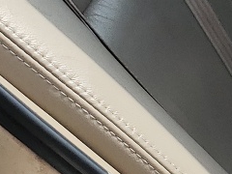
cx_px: 520
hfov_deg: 10.2
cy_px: 101
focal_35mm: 173
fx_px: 1159
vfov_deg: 8.6
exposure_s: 1/1667
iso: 50
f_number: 1.5
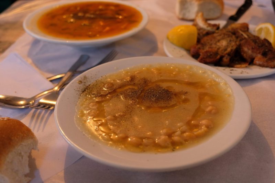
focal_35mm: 45
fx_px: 344
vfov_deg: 29.9
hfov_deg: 43.6
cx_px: 138
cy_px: 92
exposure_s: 1/20
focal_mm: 30.2
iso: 800
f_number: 3.6
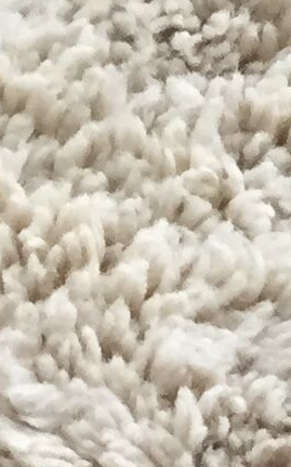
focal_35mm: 233
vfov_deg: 7.4
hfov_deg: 5.6
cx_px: 445
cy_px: 1603
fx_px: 2960
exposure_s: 1/33
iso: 32
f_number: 2.2
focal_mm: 4.15
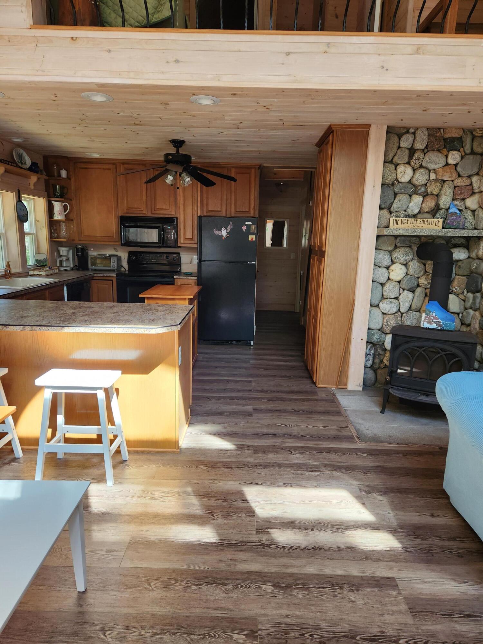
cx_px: 242
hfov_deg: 58.9
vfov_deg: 73.9
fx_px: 428
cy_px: 322
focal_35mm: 23
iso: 125
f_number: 1.8
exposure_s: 1/180
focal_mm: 5.4
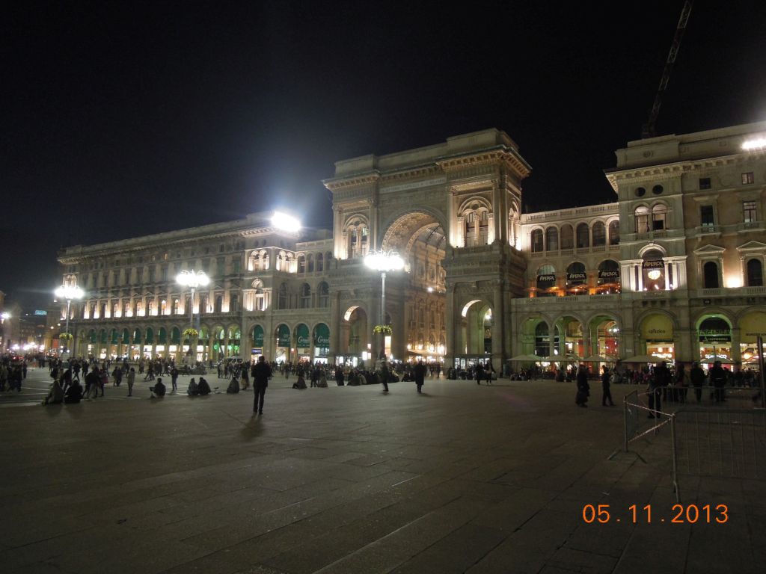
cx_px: 383
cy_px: 287
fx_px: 531
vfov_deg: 56.8
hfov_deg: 71.6
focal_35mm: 24
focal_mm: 4.3
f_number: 2.8
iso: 400
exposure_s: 1/15
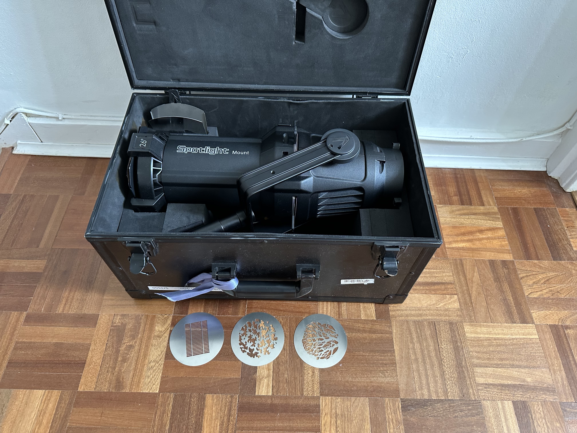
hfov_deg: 71.6
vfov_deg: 56.8
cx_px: 288
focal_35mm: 24
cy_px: 216
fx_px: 400
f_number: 1.78
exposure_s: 1/60
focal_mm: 6.86
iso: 320
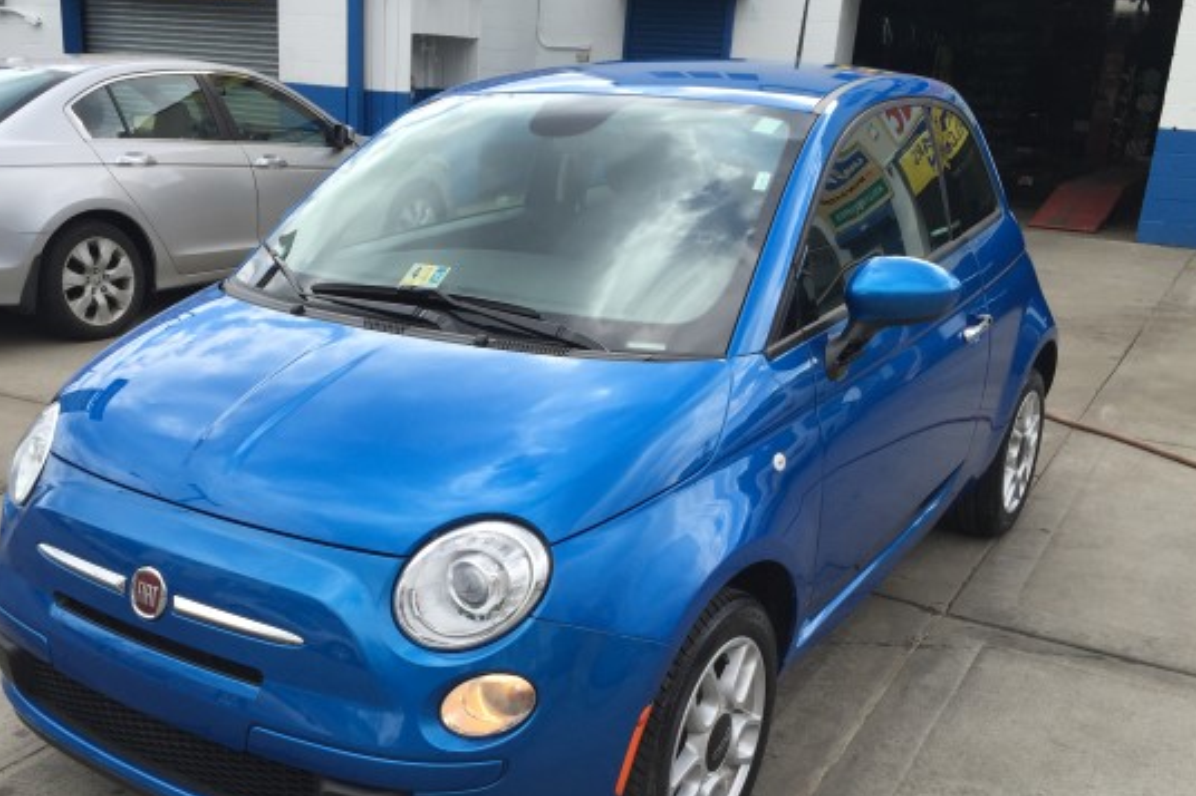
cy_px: 493
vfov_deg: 36.7
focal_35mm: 36
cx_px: 500
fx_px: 1196
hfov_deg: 52.9
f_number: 2.2
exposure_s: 1/648
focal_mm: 4.15
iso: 32
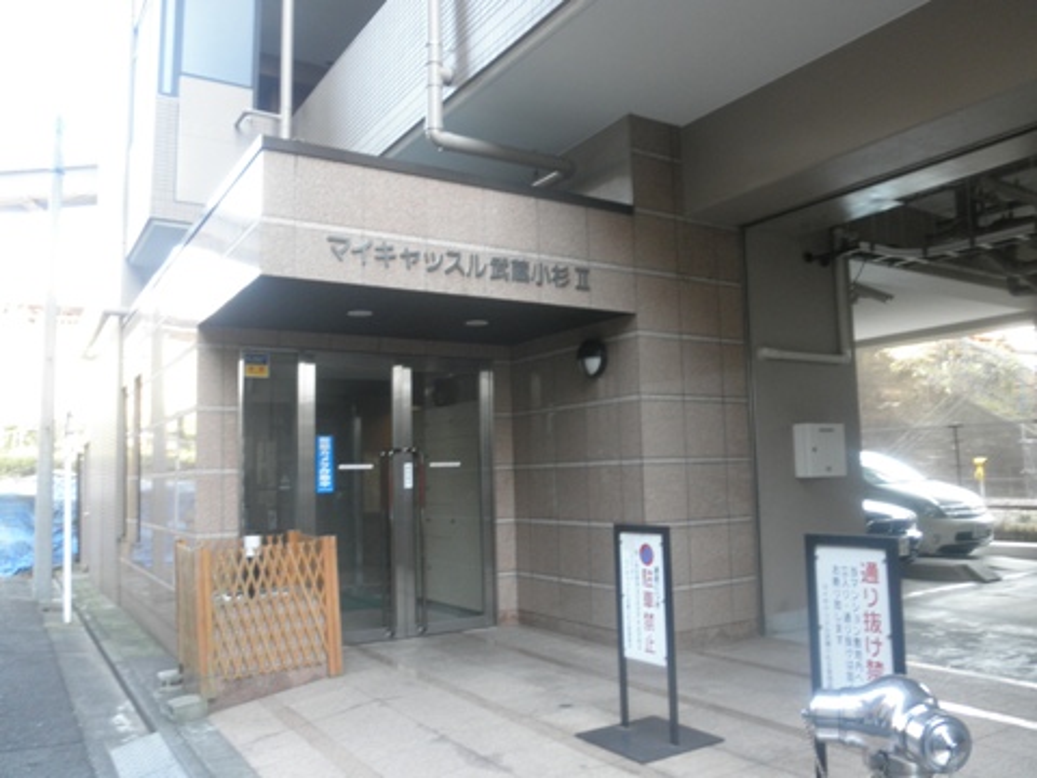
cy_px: 389
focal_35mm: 28
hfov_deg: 63.4
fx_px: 839
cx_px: 518
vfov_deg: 49.7
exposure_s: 1/30
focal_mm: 5
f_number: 3
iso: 160
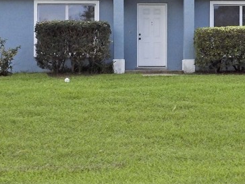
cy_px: 69
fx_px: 659
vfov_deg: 15.9
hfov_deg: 21.1
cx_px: 140
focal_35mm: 93
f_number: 3.6
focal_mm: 5.9
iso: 100
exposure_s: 1/730
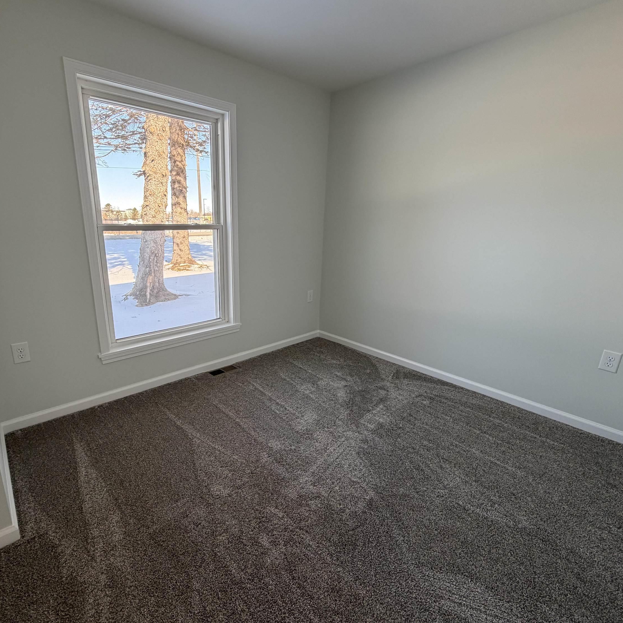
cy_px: 307
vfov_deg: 84.0
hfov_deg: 83.7
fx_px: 346
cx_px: 283
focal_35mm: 17
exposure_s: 1/121
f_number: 2.2
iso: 100
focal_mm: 2.22
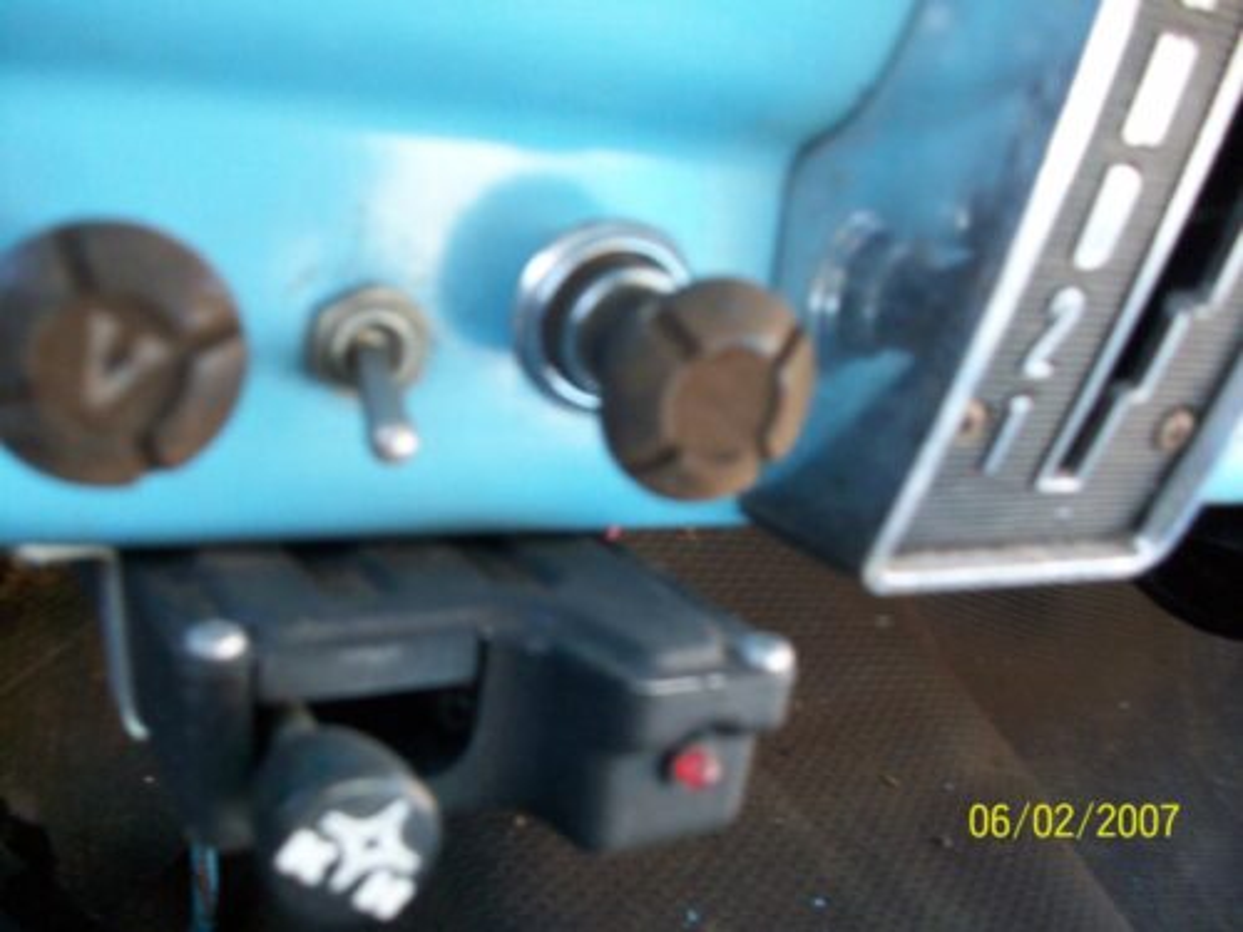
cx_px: 622
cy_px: 466
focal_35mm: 34
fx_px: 1221
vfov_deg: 41.8
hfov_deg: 54.0
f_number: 2.8
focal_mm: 5.7
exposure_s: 1/24.9
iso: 160
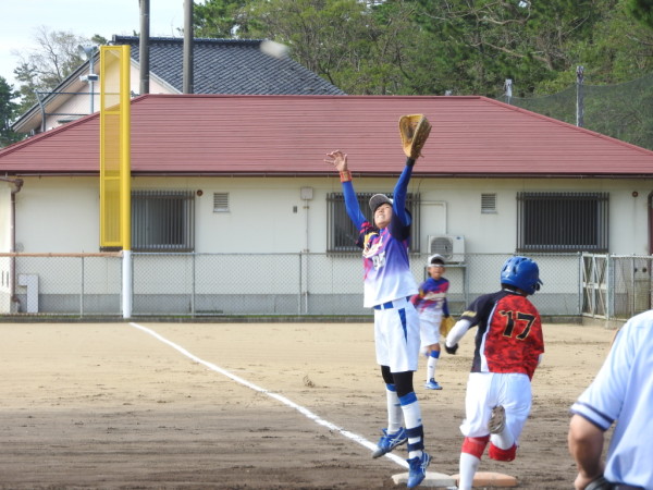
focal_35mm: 220
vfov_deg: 6.8
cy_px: 245
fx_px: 4150
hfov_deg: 9.0
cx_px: 326
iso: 100
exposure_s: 1/125
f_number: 5.3
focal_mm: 39.4
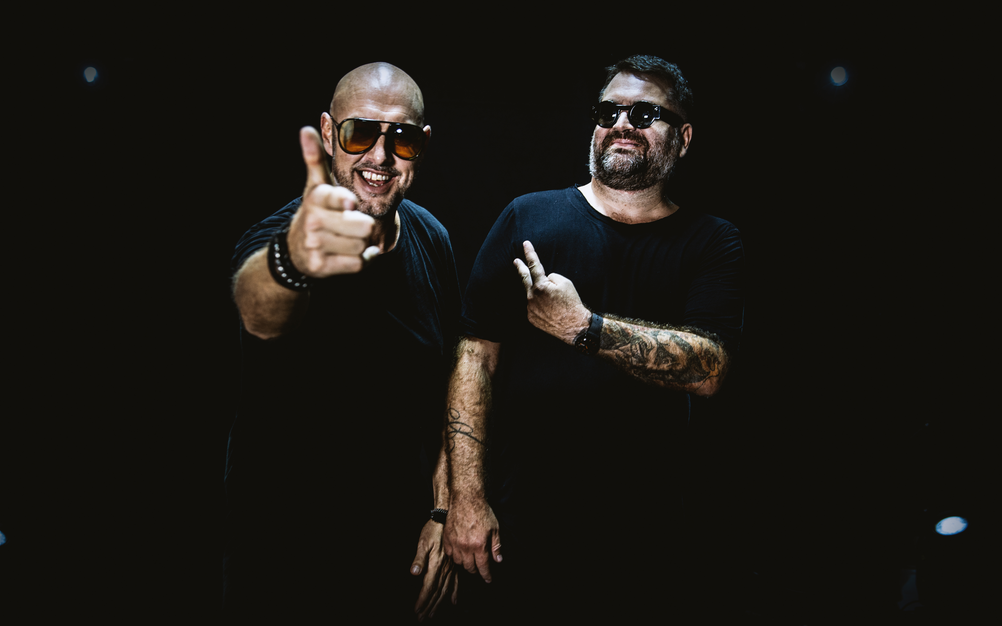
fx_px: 1174
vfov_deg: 29.9
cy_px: 320
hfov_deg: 46.2
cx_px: 503
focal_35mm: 43
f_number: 3.5
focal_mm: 42
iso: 500
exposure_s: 1/80
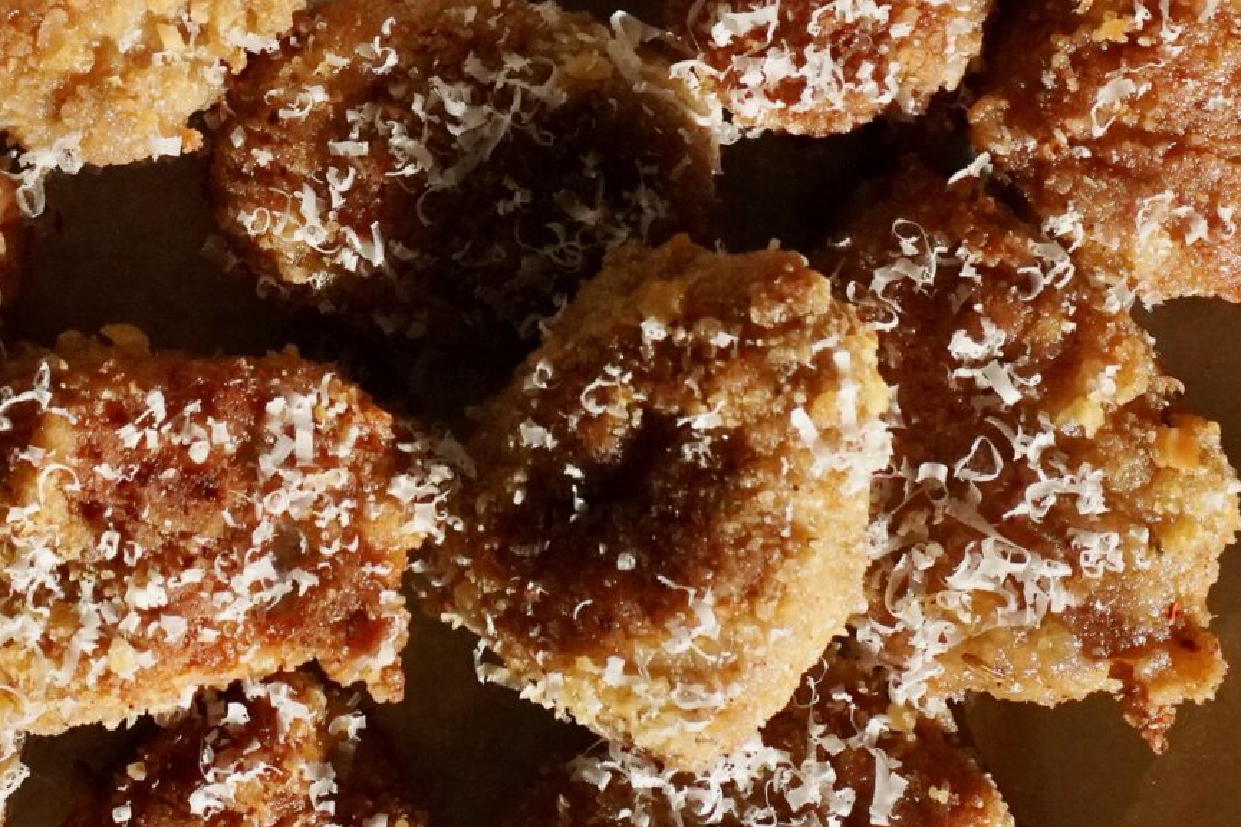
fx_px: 2912
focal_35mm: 84
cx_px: 361
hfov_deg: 23.9
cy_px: 51
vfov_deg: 15.9
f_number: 8
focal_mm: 19
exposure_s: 1/4000
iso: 2500
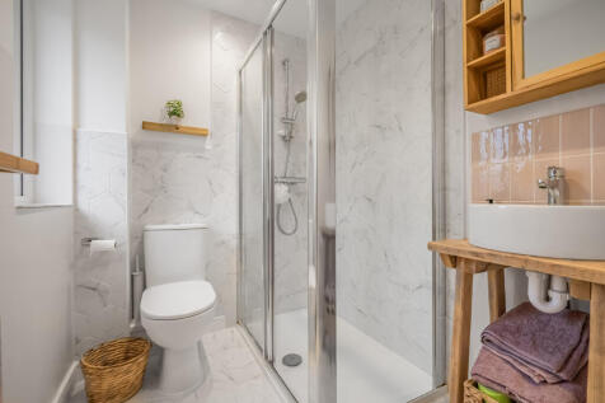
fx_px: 269
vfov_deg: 73.7
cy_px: 202
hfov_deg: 96.8
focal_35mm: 16
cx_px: 302
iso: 2000
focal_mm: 16
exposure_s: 1/400
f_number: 7.1
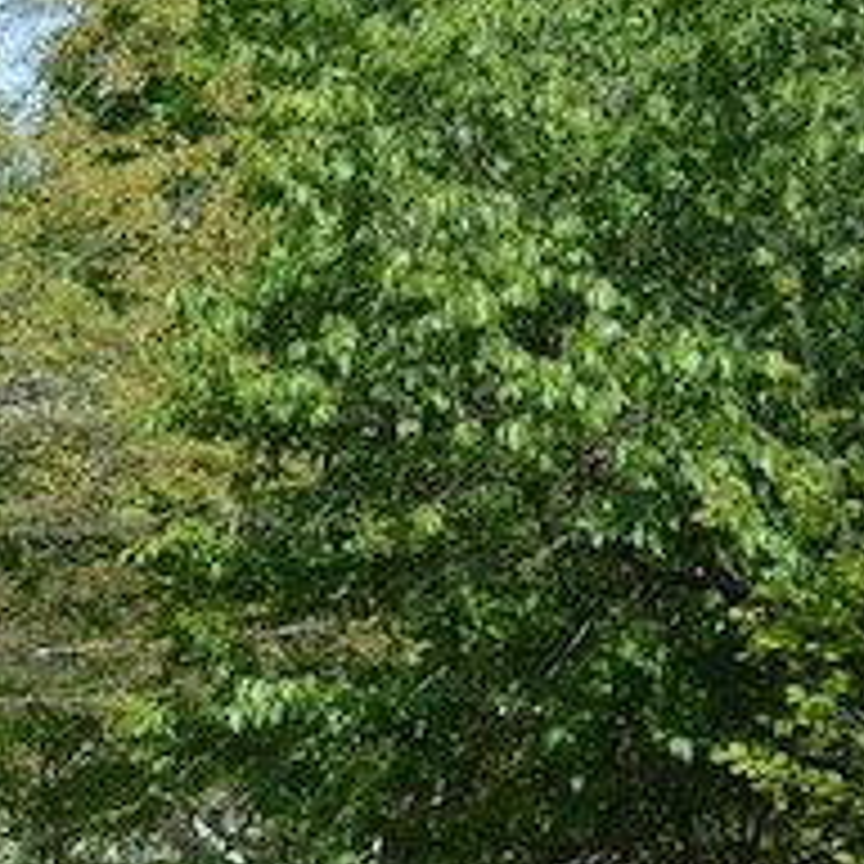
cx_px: -950
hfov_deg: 12.4
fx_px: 3445
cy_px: 1163
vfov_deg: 13.7
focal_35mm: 122
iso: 100
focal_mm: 18
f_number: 7.1
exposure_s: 1/200
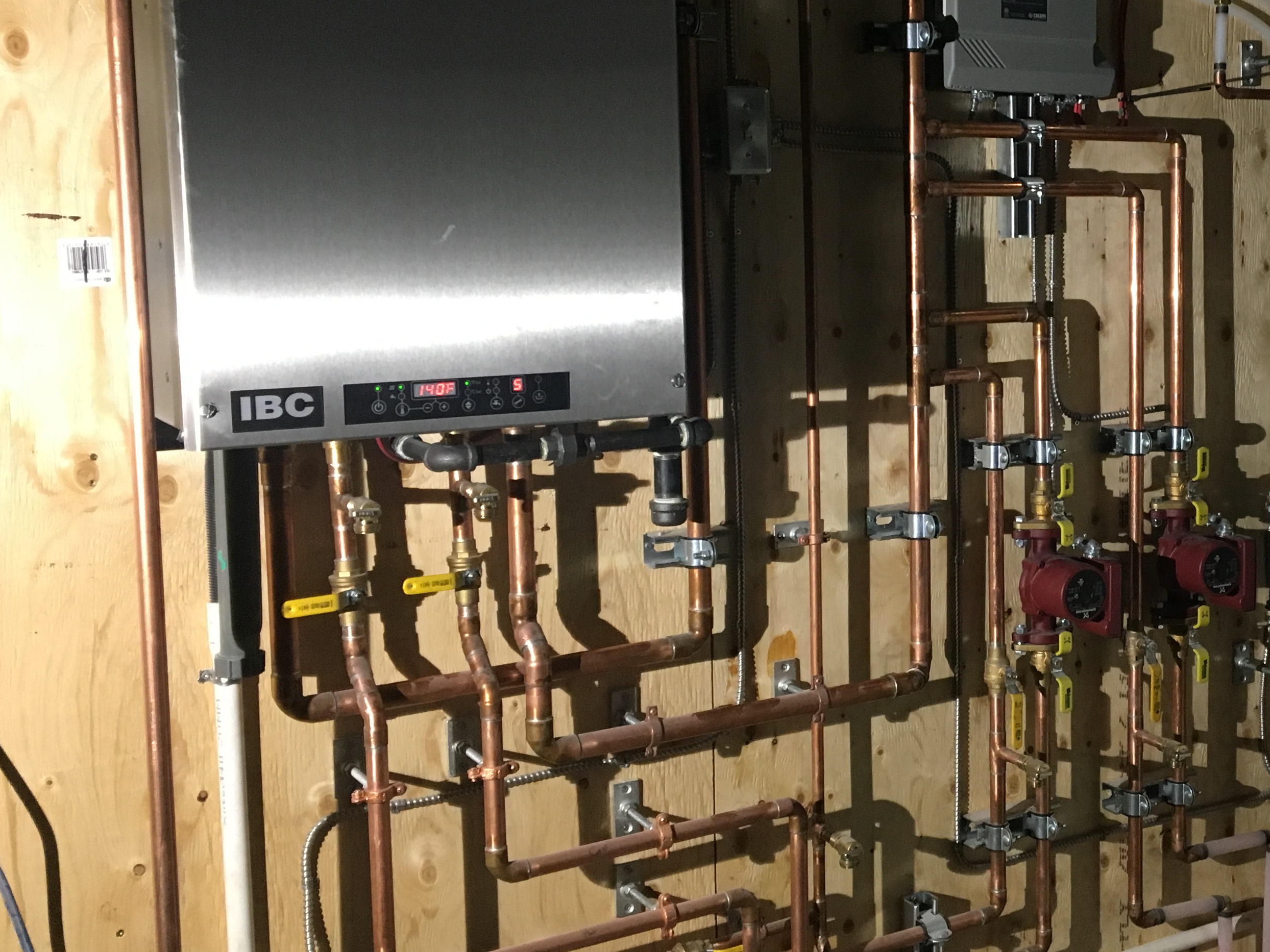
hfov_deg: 38.9
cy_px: 396
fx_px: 1724
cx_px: 1010
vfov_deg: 30.8
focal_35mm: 47
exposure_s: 1/30
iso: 125
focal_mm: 4.15
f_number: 2.2
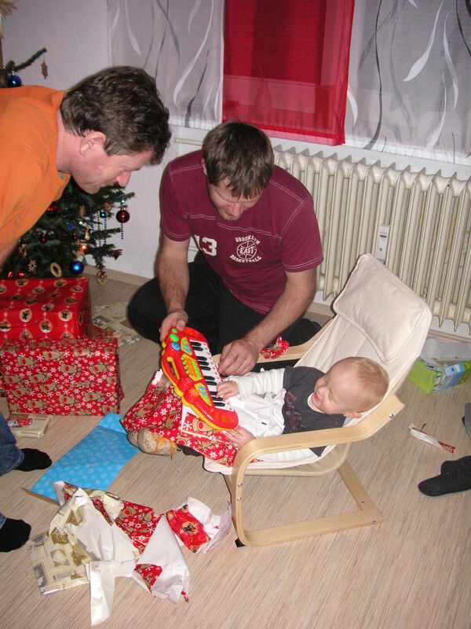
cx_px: 236
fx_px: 671
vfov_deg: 50.1
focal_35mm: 37
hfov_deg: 38.7
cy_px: 314
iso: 160
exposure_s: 1/45
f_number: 2.8
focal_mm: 6.1
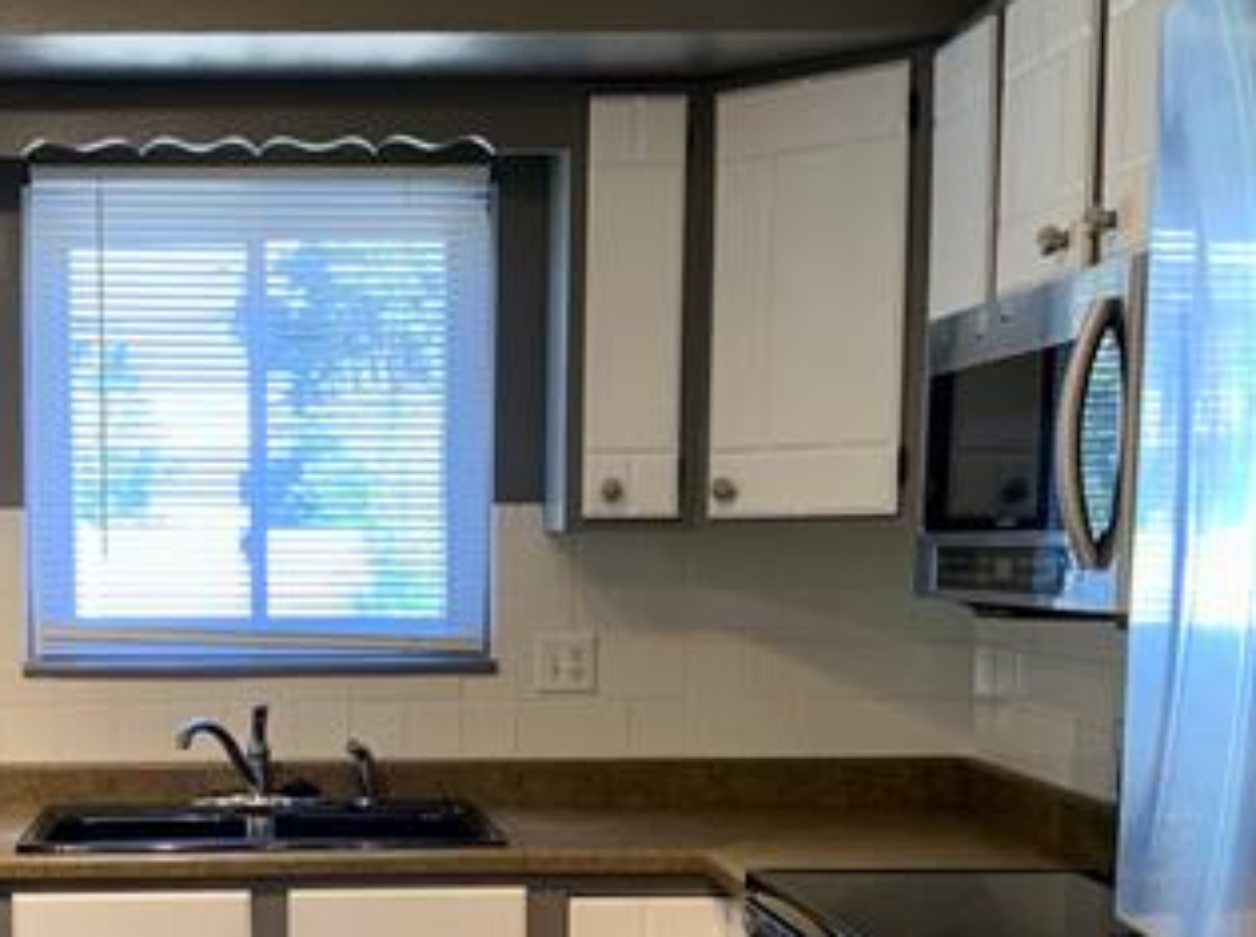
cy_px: 780
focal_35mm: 59
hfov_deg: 32.0
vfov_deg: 24.3
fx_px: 2137
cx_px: 267
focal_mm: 3
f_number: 1.8
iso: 64
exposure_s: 1/60
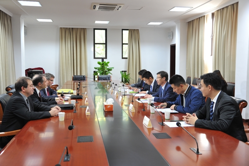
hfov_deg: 55.8
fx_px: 235
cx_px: 124
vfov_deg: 38.9
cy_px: 83
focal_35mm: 34
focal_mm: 34
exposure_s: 1/30
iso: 800
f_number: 4
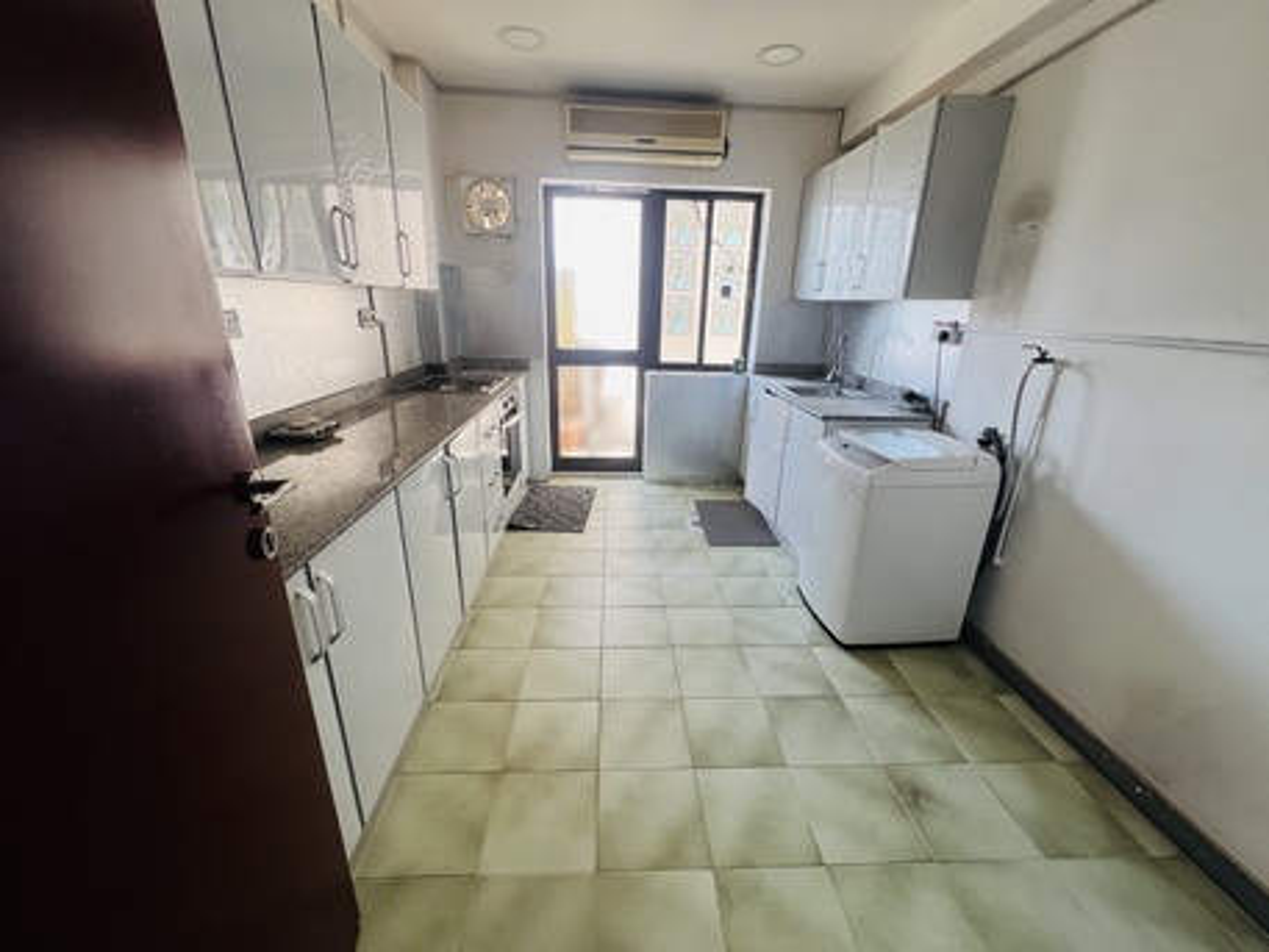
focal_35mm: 13
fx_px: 477
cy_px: 476
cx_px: 634
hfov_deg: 106.2
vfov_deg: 89.9
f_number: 1.8
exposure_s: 1/99
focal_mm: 1.57
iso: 100
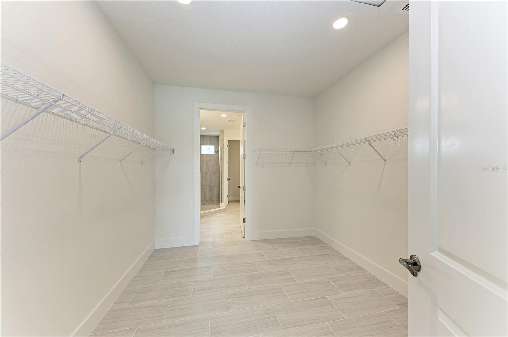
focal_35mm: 13
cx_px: 254
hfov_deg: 108.4
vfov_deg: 85.3
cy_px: 168
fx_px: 183
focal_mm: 13
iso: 200
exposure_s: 1/6
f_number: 9
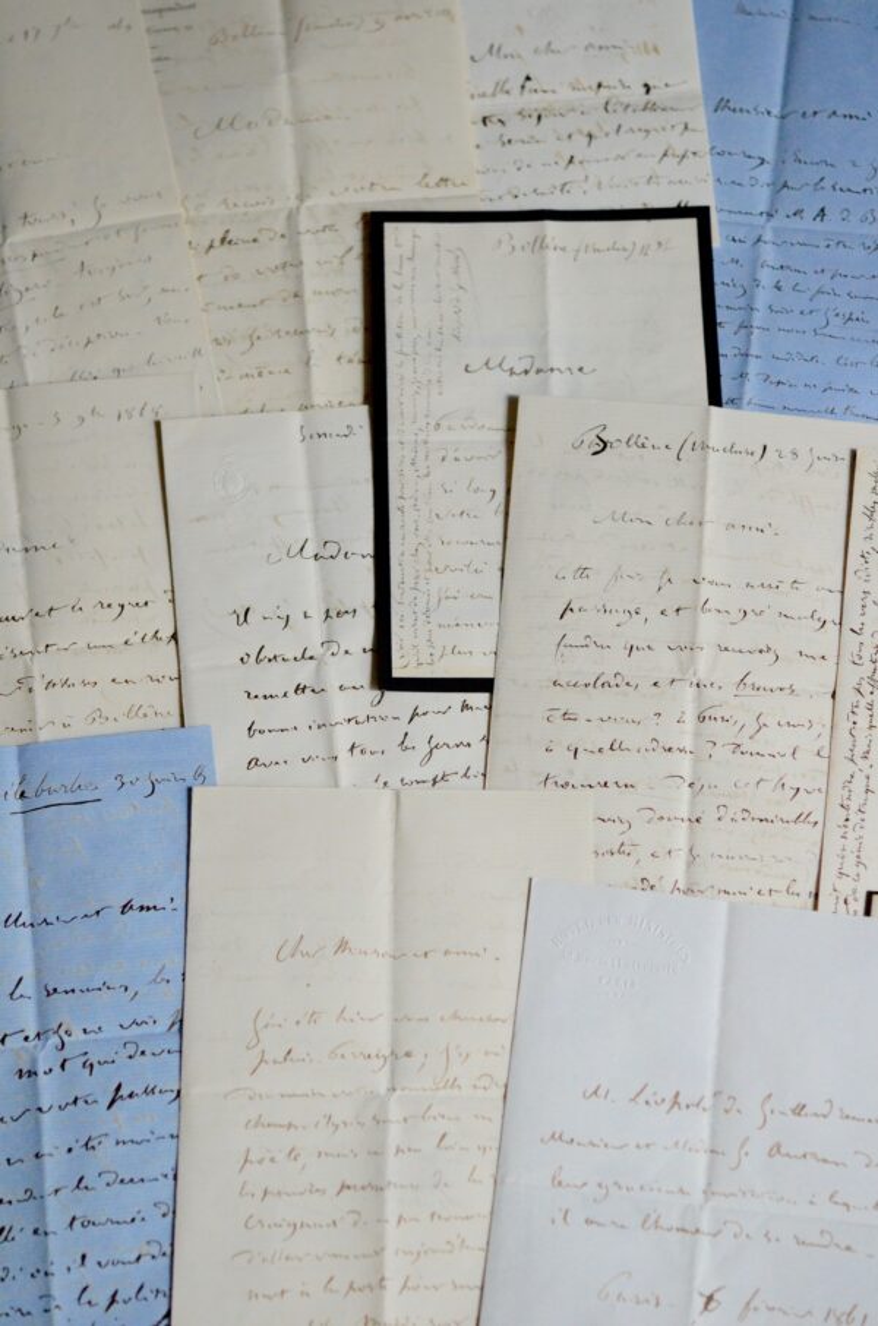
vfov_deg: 22.7
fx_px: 3307
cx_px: 439
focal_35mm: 90
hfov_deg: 15.1
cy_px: 663
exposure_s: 1/400
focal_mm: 60
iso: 3200
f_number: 3.5
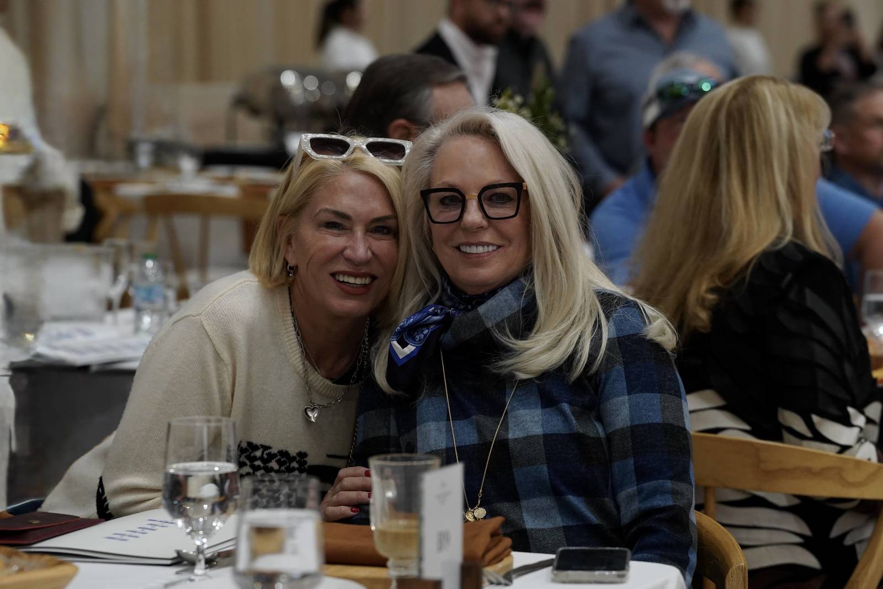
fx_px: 2708
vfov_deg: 12.4
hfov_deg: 18.5
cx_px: 442
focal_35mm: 110
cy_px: 294
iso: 3200
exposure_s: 1/320
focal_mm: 110.4
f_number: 4.5
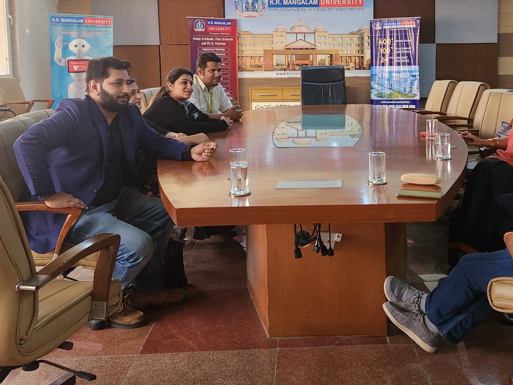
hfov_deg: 45.3
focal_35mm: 41
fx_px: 608
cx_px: 328
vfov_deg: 34.6
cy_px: 108
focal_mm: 5.4
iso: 400
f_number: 1.8
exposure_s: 1/100
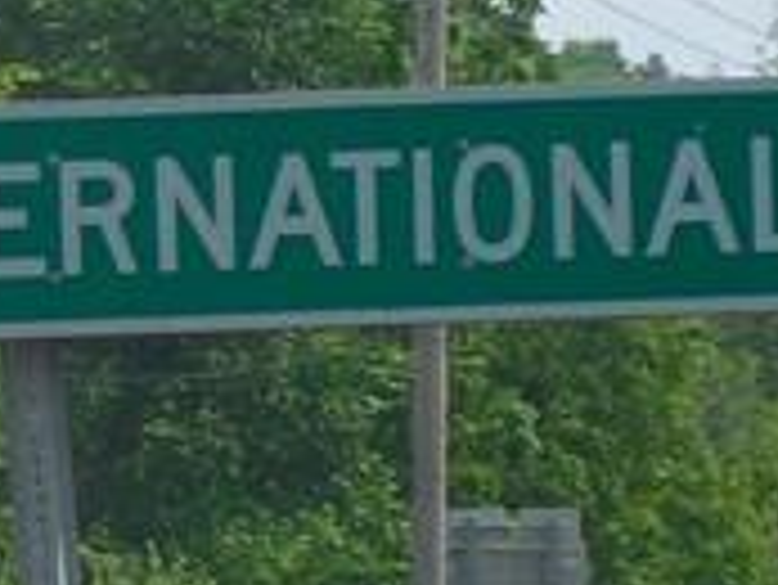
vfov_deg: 1.5
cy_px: 414
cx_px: -1007
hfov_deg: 2.0
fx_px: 22738
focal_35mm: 1011
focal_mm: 30.7
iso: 125
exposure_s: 1/640
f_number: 5.5
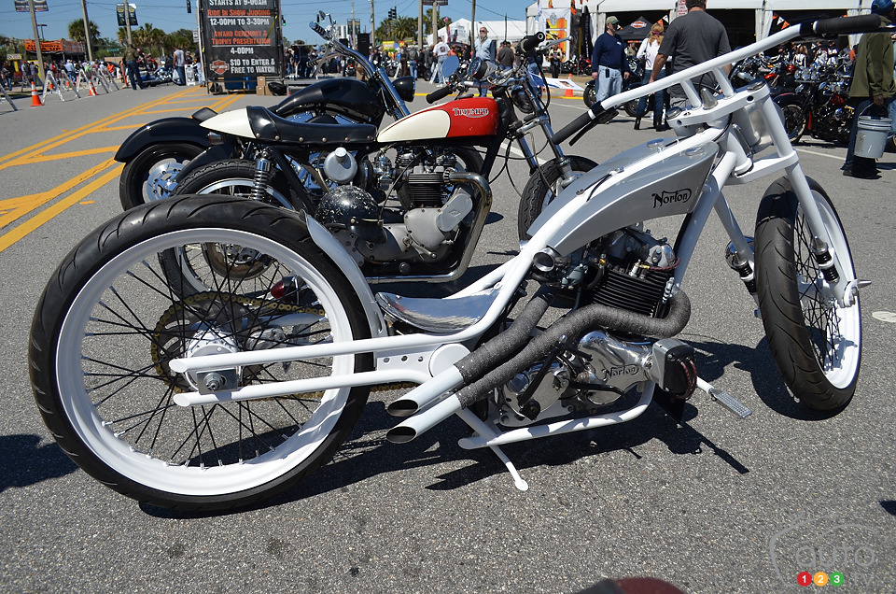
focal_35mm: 27
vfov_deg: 47.7
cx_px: 448
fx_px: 671
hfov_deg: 67.5
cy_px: 297
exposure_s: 1/3200
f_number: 5.6
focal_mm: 18
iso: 320
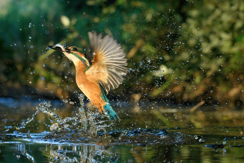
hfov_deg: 14.9
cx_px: 122
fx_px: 935
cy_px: 82
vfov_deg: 9.9
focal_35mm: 138
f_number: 10
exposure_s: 1/2000
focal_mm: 92
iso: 7200
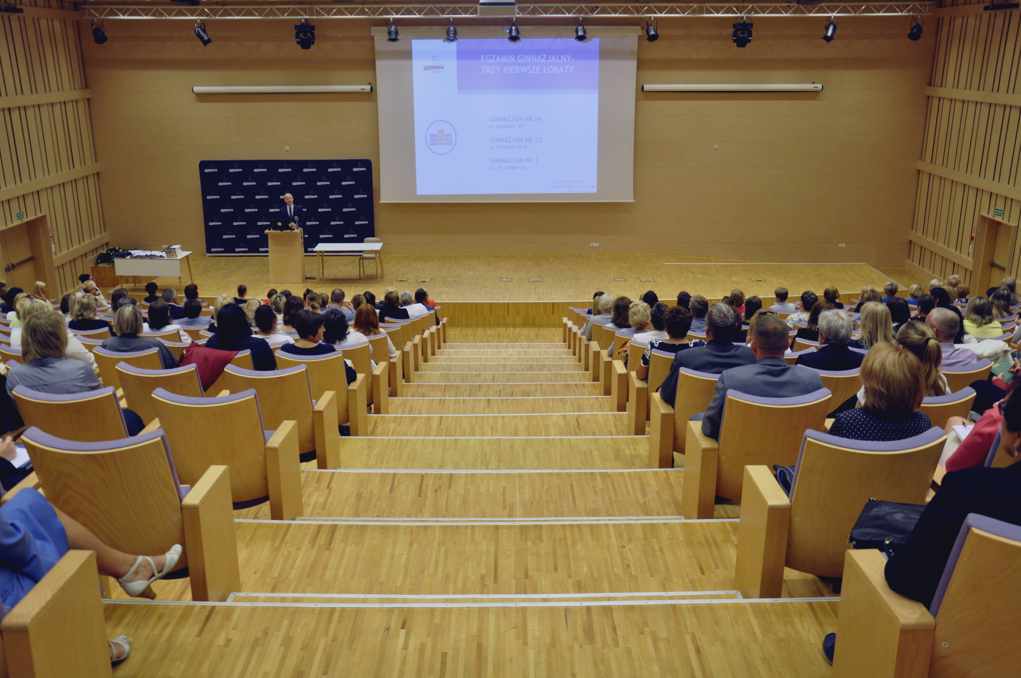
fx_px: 935
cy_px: 339
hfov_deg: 57.3
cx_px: 510
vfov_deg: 39.9
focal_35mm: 33
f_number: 5
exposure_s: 1/25
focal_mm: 22
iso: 640
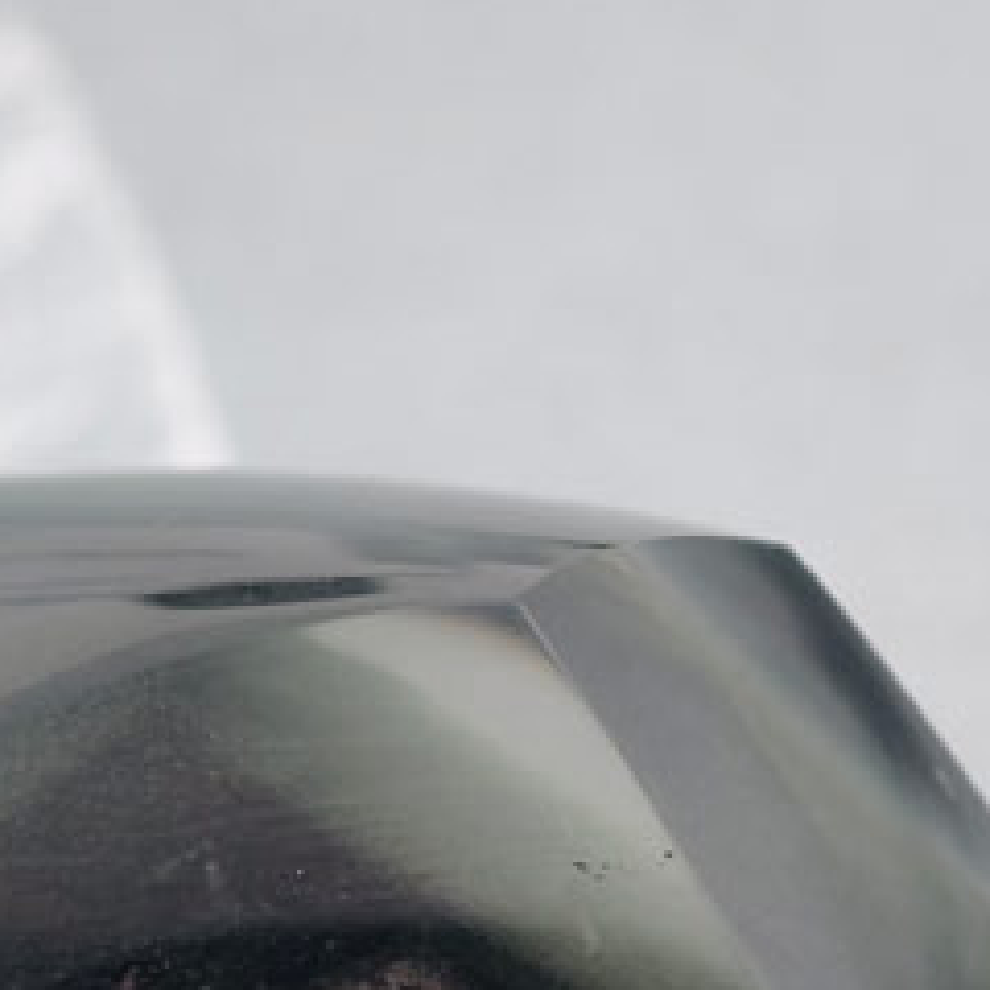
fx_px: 11681
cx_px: 219
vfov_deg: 4.8
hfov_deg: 4.9
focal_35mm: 361
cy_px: 1037
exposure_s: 1/160
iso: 125
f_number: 2.67
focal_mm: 22.48
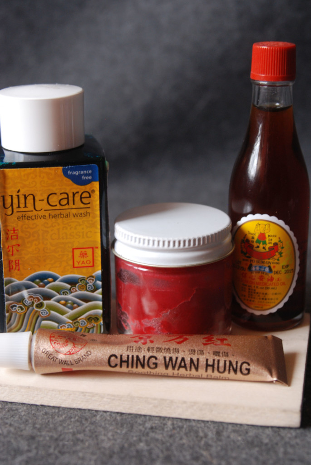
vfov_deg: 27.0
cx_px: 156
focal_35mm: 75
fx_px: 970
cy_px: 232
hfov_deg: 18.2
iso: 400
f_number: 5.6
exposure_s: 1/10
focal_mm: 50
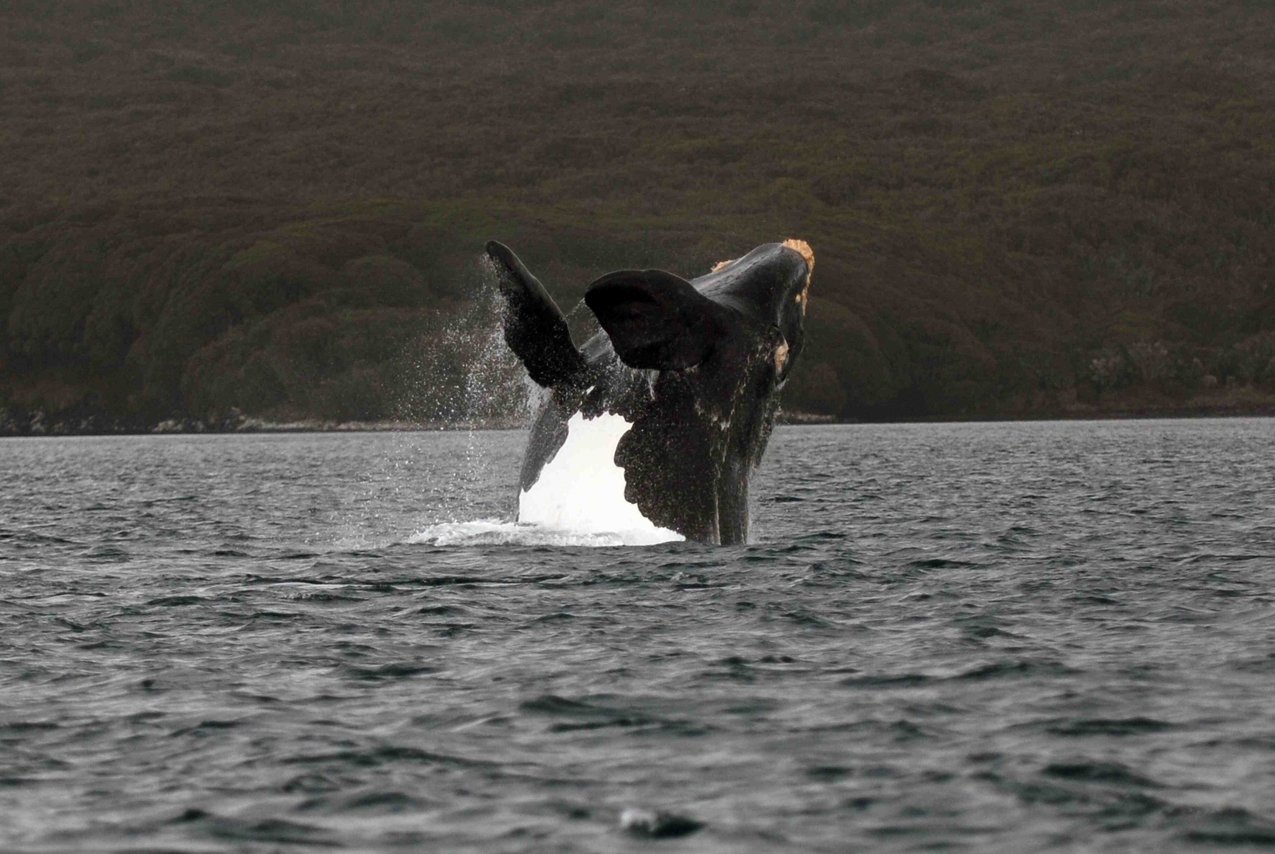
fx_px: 7181
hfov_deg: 10.1
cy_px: 427
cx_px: 638
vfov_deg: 6.8
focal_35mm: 202
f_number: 2.8
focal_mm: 135
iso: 100
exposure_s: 1/800
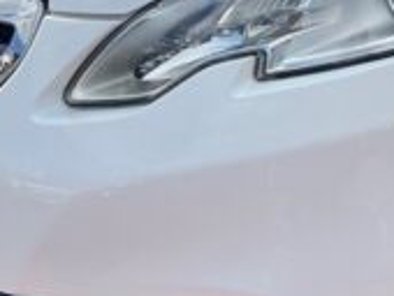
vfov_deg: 12.1
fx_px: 1391
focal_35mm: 122
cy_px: 12
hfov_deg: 15.4
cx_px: 498
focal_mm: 5.7
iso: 50
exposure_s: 1/8000
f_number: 1.5
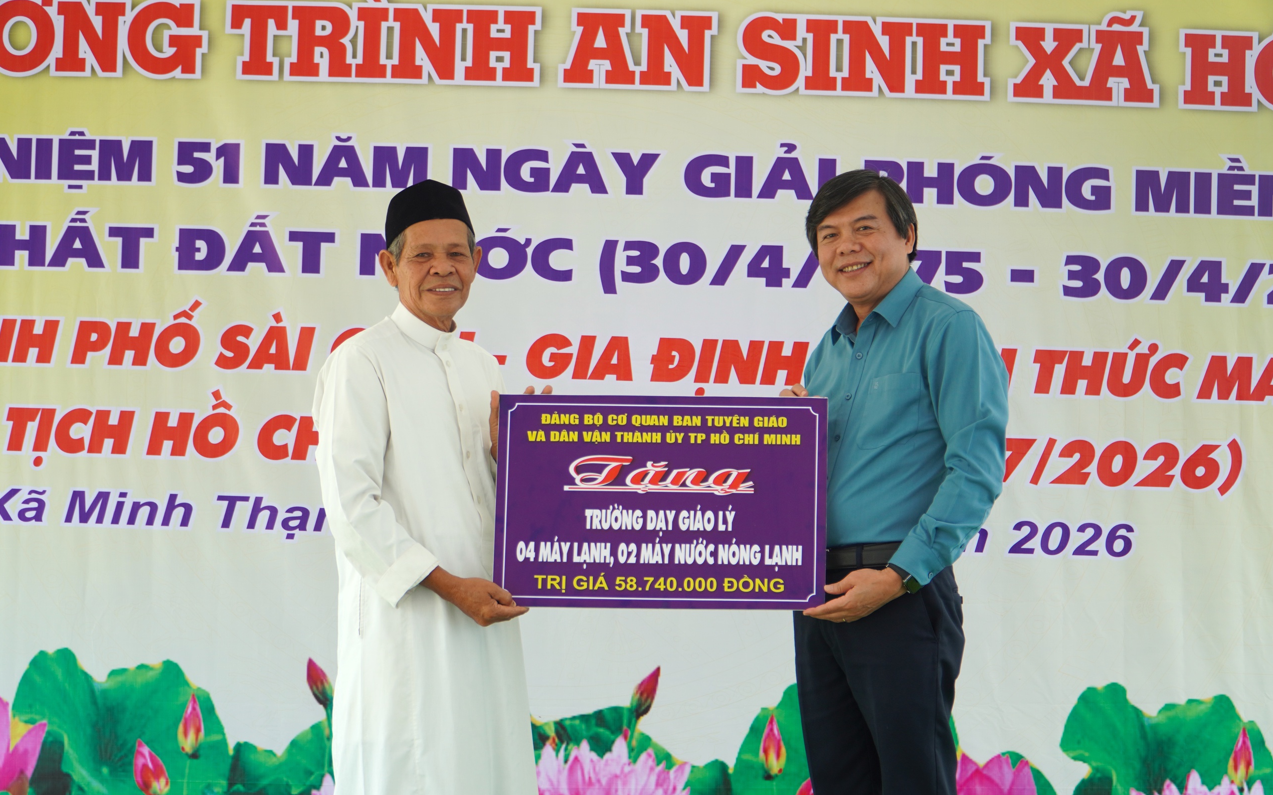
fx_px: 3191
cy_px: 419
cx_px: 636
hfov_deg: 22.6
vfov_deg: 14.2
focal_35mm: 92
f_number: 4
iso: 125
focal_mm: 60
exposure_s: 1/100
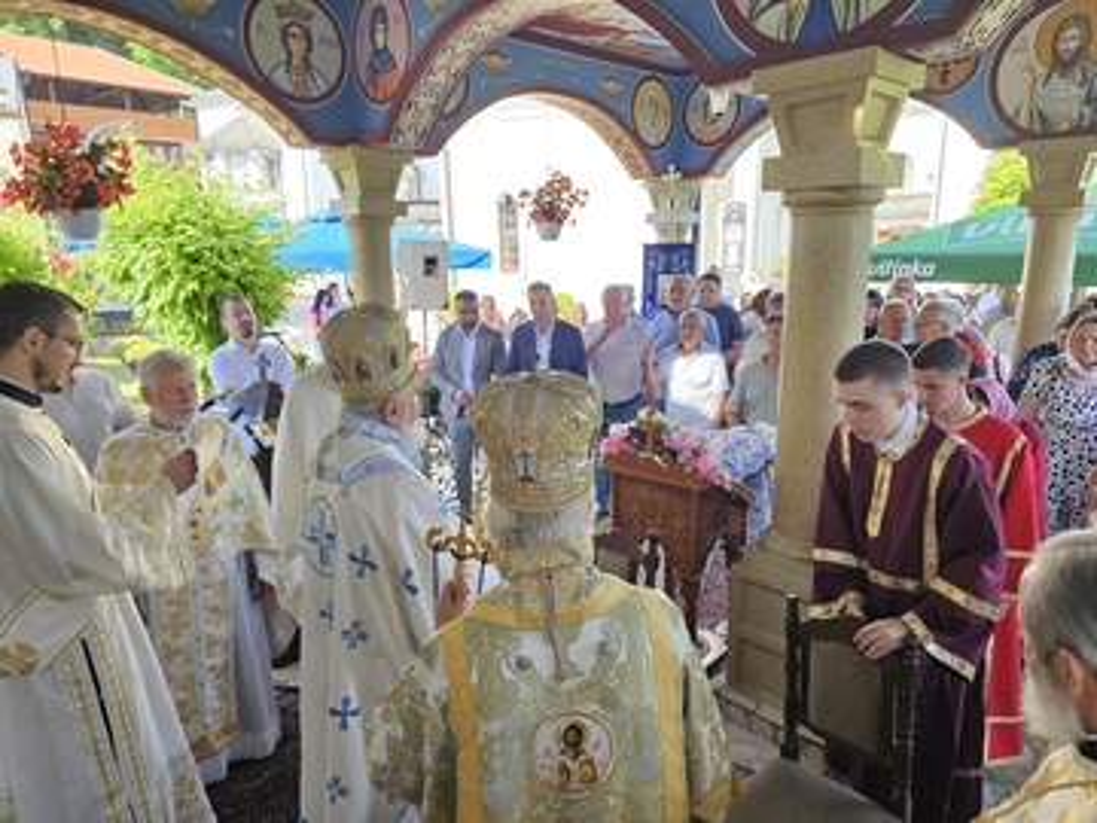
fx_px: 729
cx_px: 548
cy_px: 412
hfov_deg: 73.9
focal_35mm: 23
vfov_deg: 58.9
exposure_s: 1/100
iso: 64
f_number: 1.7
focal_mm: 6.3
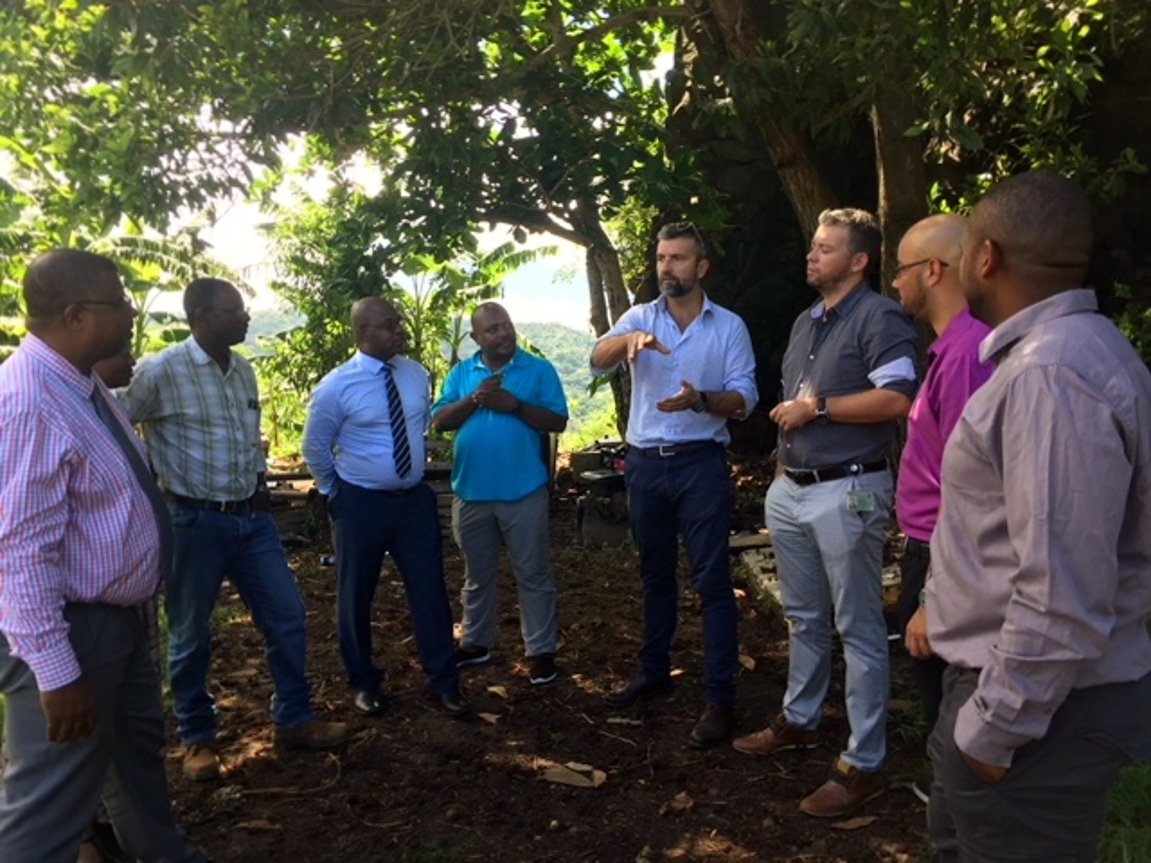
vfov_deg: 48.2
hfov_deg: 61.7
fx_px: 964
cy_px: 432
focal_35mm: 29
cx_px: 576
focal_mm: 4.15
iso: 32
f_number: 2.2
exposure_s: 1/363
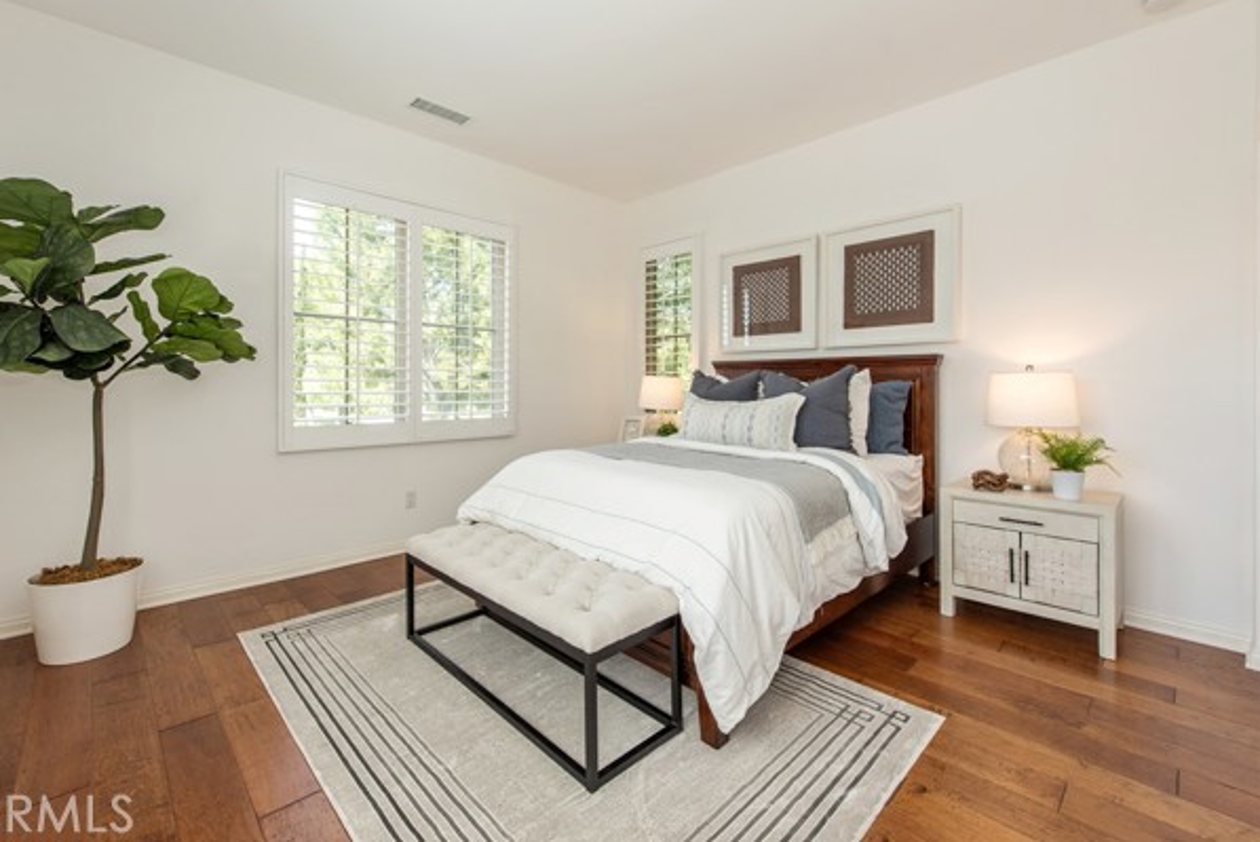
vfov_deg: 77.3
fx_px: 525
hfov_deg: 100.2
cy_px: 394
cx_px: 591
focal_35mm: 15
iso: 400
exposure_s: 1/125
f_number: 5.6
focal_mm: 14
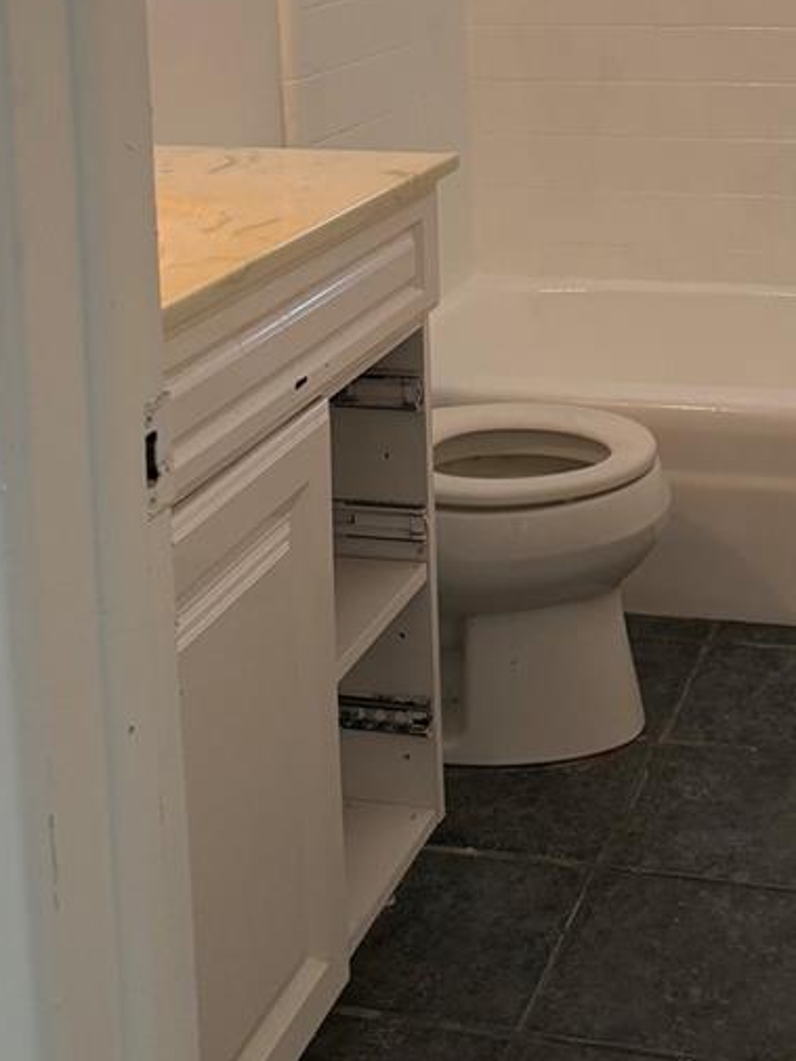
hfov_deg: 25.2
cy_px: 23
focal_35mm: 57
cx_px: 649
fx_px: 1747
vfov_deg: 31.5
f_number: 1.78
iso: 160
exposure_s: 1/60
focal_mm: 6.76
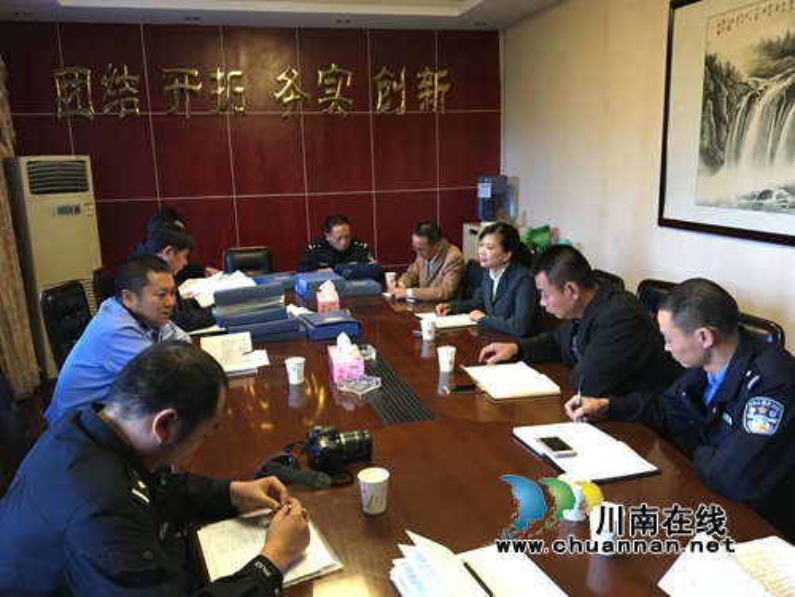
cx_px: 398
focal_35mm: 29
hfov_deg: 61.7
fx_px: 666
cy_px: 298
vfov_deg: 48.2
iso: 200
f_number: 2.2
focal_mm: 4.15
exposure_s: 1/25
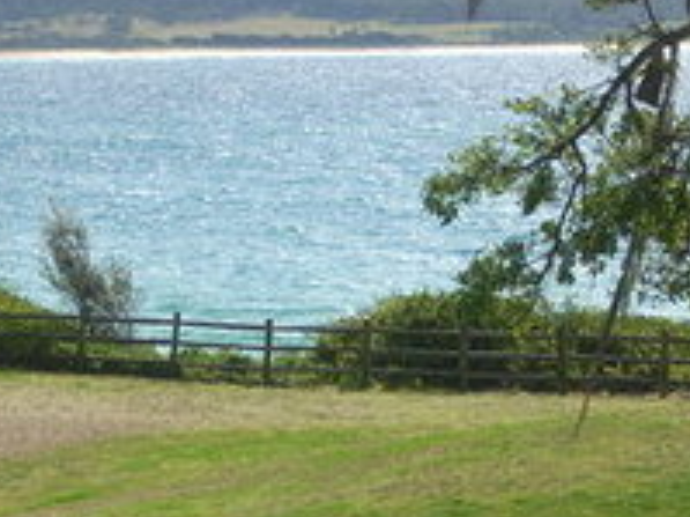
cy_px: 149
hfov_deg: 7.7
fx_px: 5100
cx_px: 336
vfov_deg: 5.8
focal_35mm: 256
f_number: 5.2
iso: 64
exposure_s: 1/338
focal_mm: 18.6
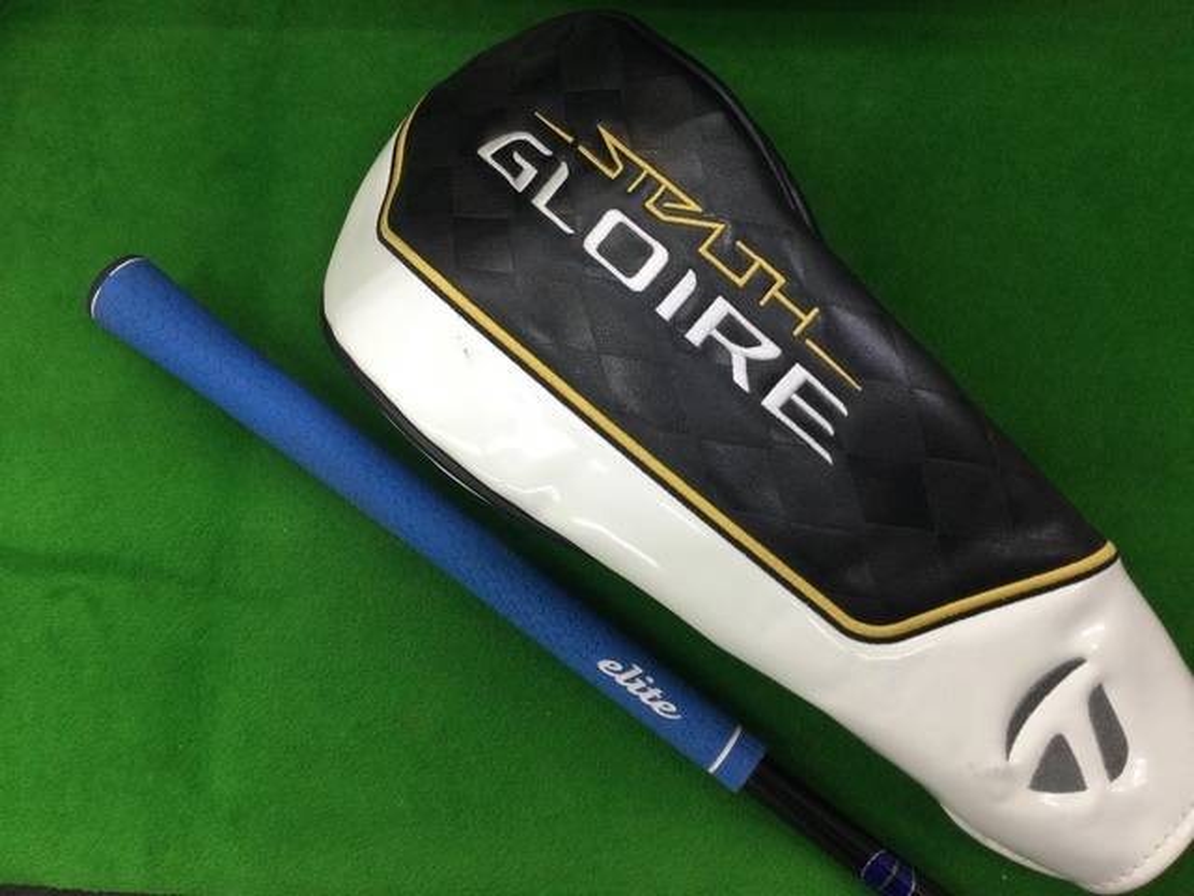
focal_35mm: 31
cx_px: 597
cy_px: 448
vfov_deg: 45.4
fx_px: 1069
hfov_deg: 58.4
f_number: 2.4
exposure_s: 1/30
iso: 50
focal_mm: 3.3
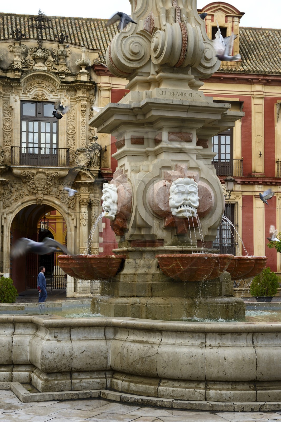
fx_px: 586
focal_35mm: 50
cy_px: 211
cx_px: 140
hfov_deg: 27.0
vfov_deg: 39.6
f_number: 6.3
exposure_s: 1/200
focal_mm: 50
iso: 200
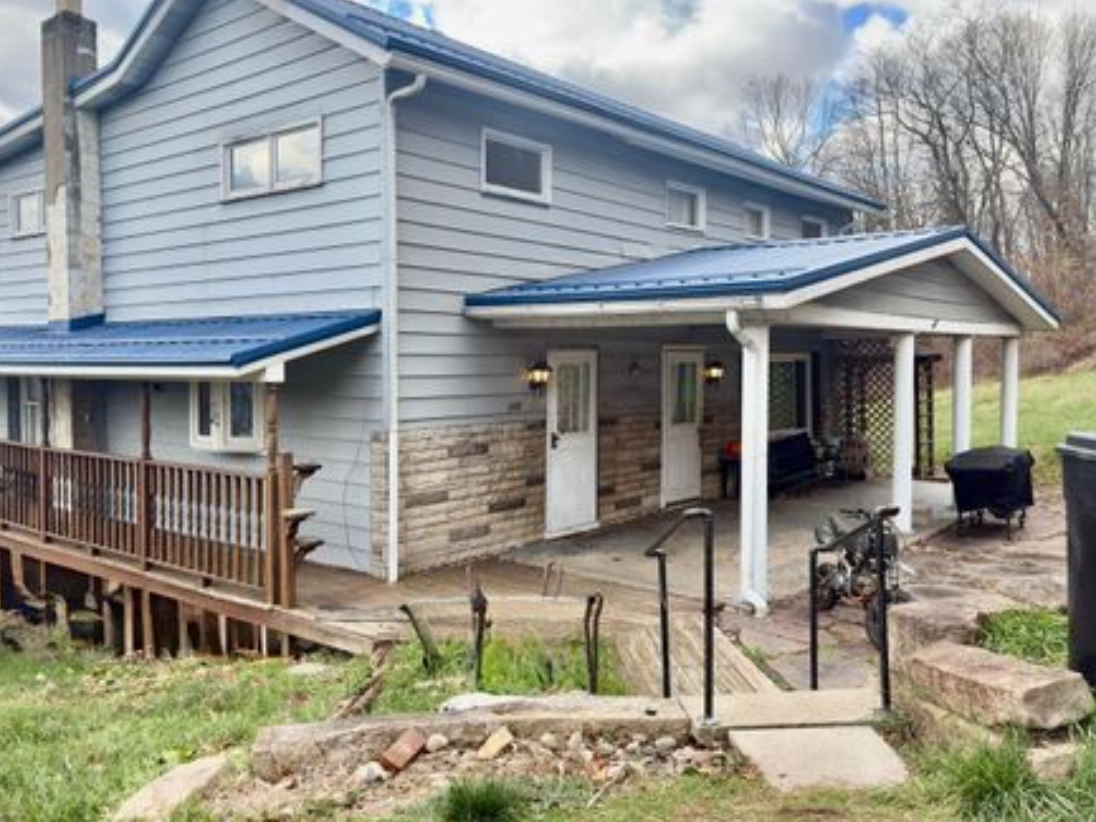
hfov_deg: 59.9
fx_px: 950
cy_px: 391
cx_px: 499
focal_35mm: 30
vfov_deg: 46.8
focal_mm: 5.96
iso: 32
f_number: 1.6
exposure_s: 1/576
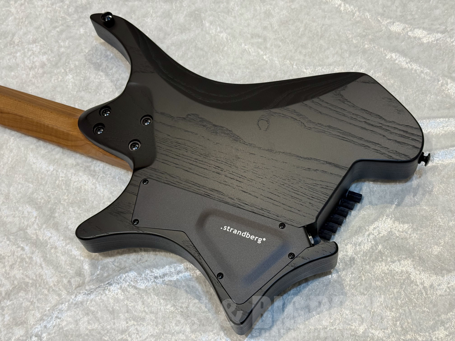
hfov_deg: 39.7
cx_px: 228
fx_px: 631
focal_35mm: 48
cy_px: 170
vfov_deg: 30.3
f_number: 1.78
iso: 80
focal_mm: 6.76
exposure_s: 1/60
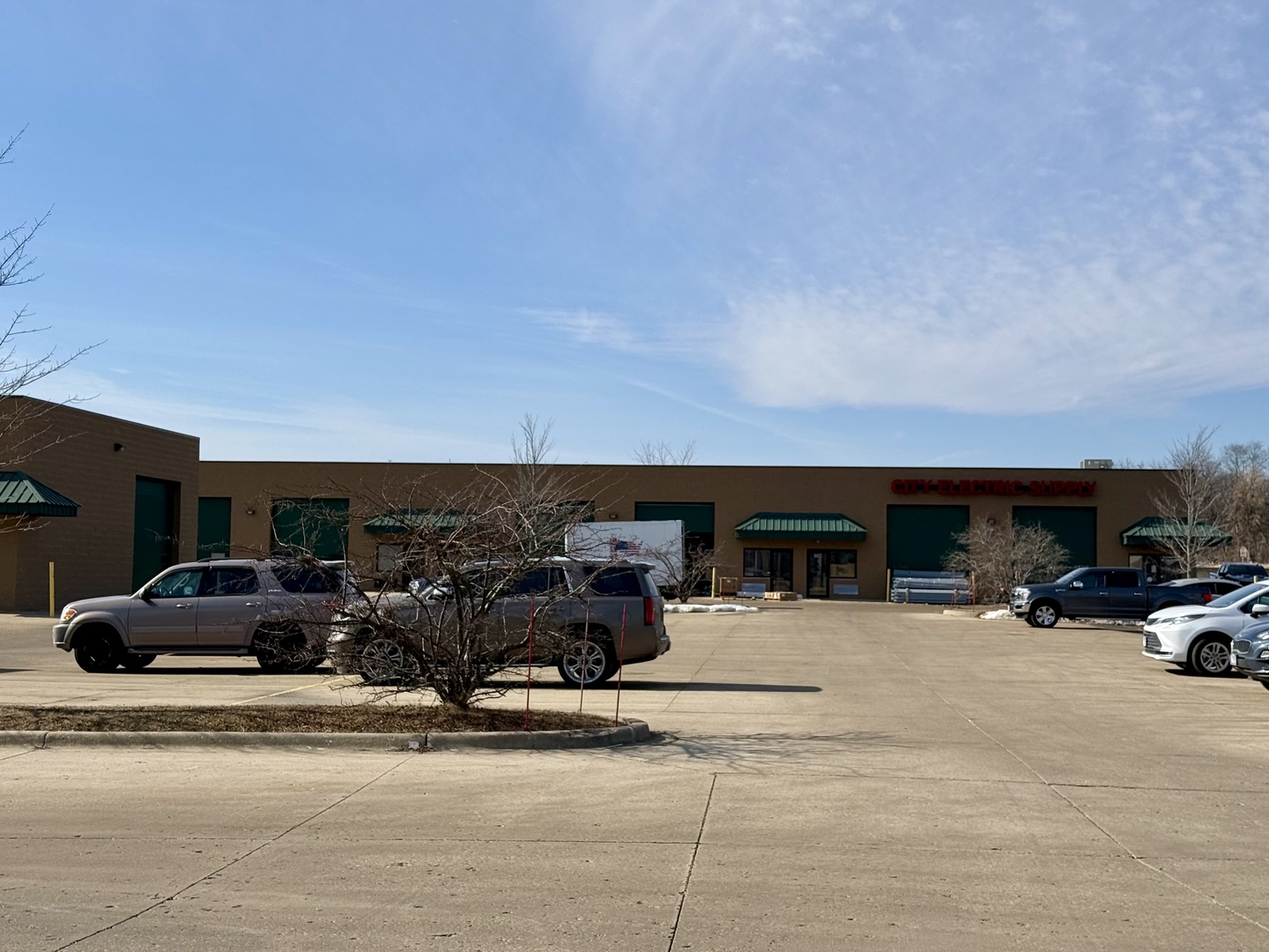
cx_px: 634
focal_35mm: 48
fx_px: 1760
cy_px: 476
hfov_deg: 39.7
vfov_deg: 30.3
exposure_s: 1/7874
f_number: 1.78
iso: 64
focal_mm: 6.76
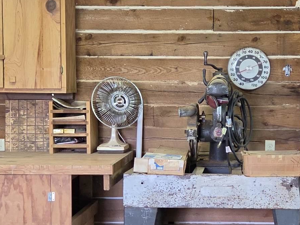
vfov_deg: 18.6
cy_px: 136
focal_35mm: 79
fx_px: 685
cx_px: 233
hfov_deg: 24.4
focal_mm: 5.4
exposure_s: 1/120
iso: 250
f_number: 1.8
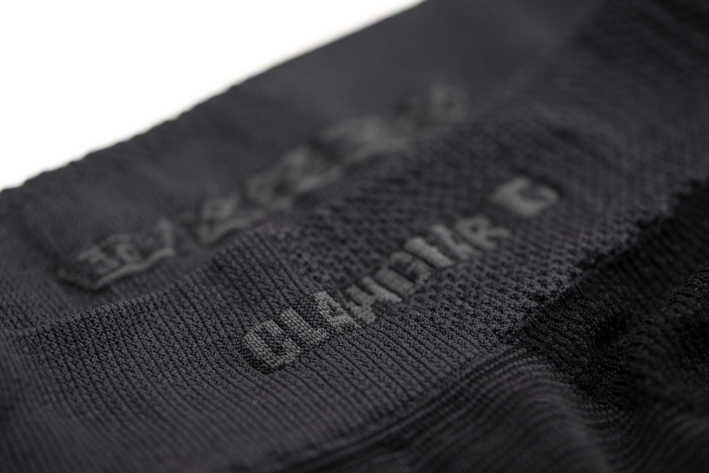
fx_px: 2068
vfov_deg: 13.0
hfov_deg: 19.5
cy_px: 236
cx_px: 354
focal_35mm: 105
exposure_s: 1/200
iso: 100
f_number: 5.6
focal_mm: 105
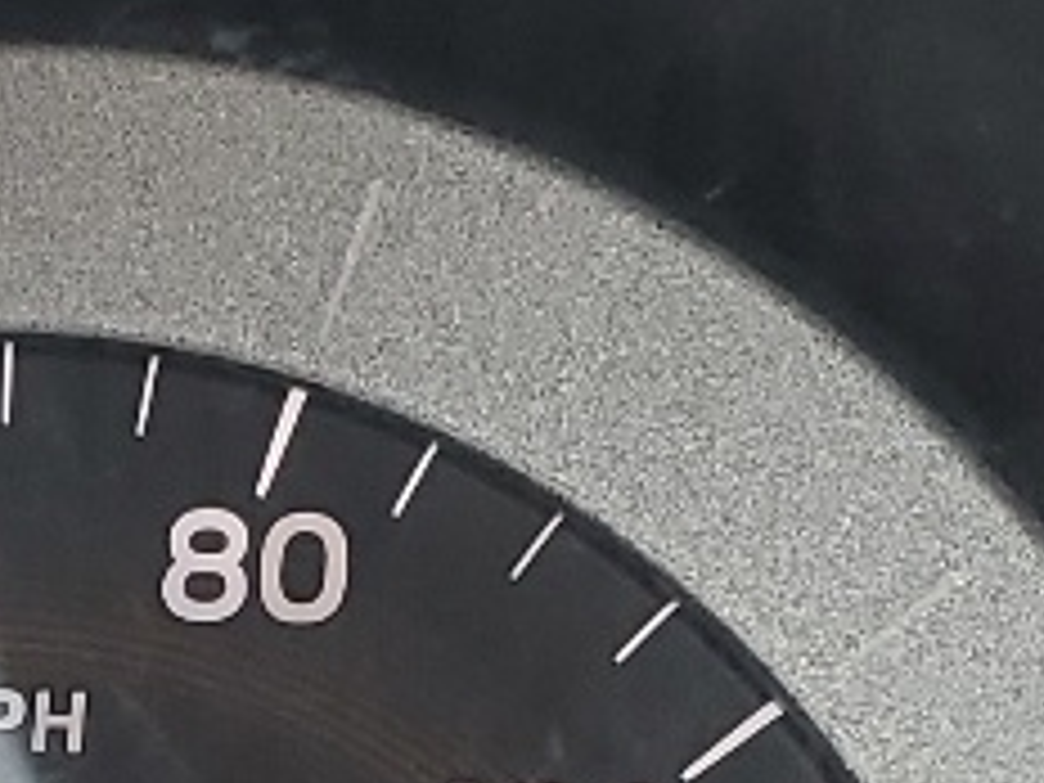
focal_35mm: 179
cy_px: 1202
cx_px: -464
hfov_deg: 10.7
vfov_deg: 8.1
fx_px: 5399
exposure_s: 1/60.2
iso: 69
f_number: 1.5
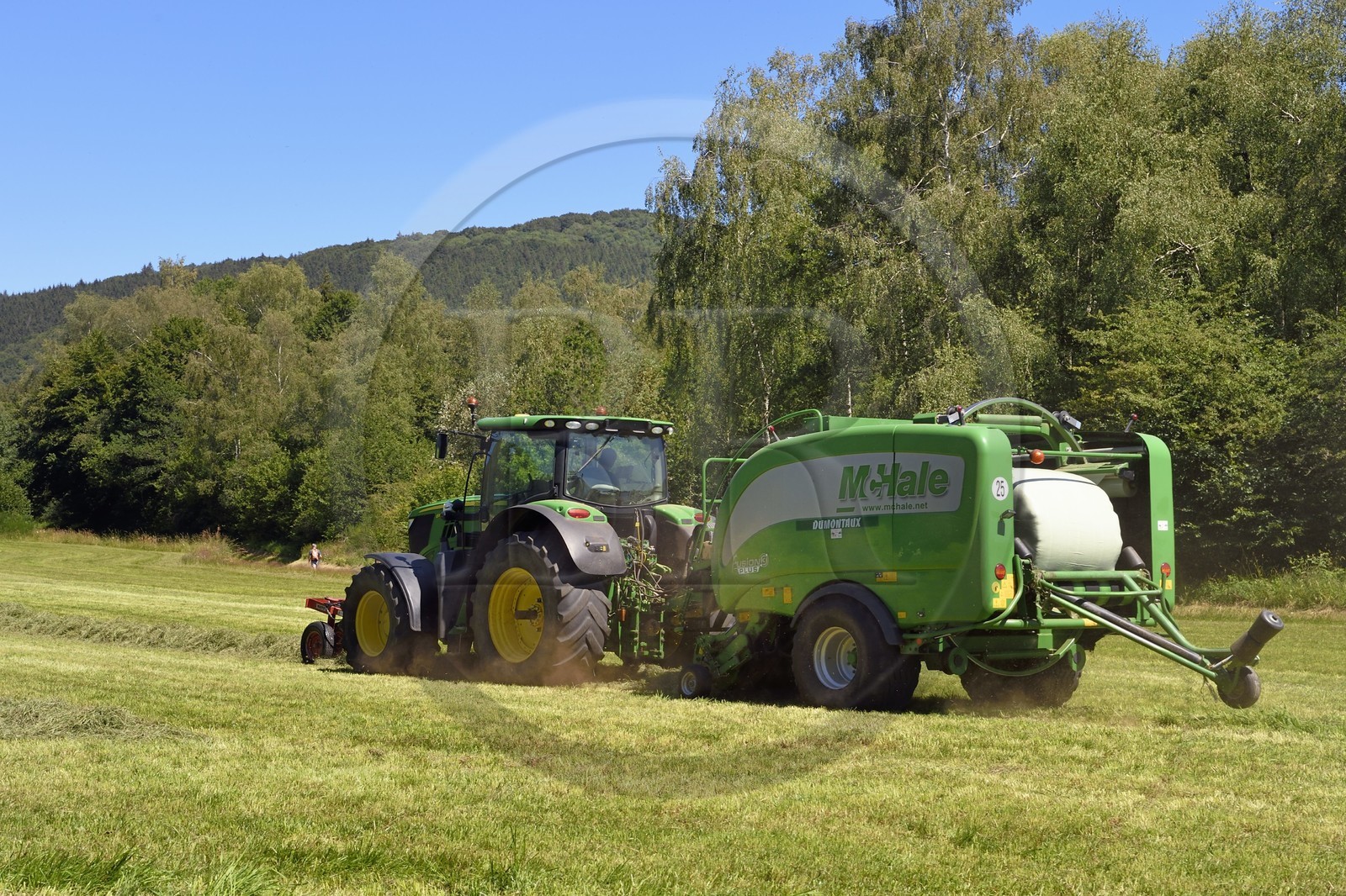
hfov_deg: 28.8
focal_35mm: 70
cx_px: 673
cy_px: 448
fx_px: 2617
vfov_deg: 19.4
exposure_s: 1/250
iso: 200
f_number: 11
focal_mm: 70
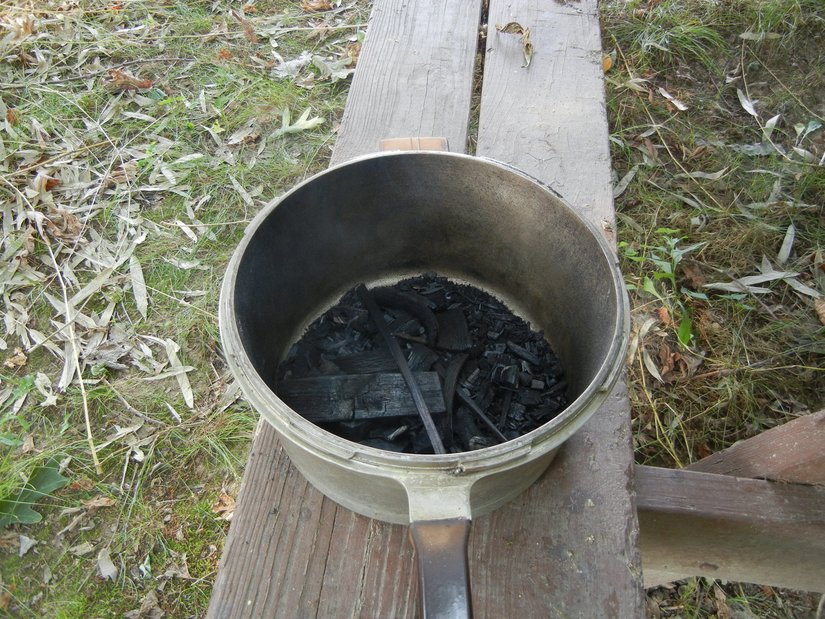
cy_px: 310
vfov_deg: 46.8
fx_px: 715
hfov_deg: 60.0
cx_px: 412
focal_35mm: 30
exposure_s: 1/30
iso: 291
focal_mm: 5.4
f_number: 3.5
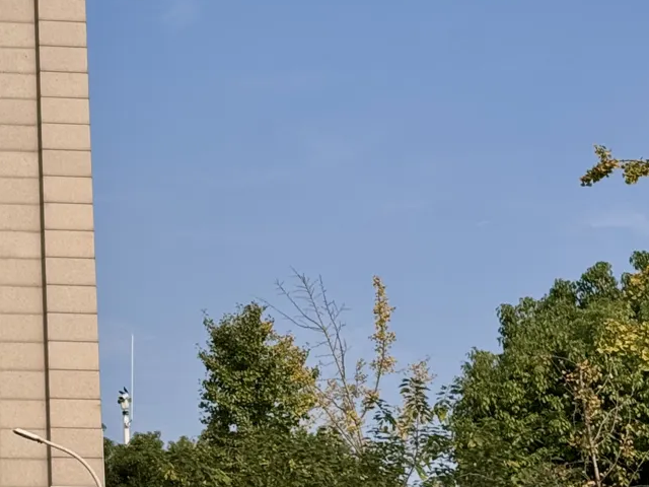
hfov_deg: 17.6
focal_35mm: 108
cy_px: 66
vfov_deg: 13.6
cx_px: -67
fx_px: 2025
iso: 64
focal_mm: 6.76
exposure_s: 1/5376
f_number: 1.78
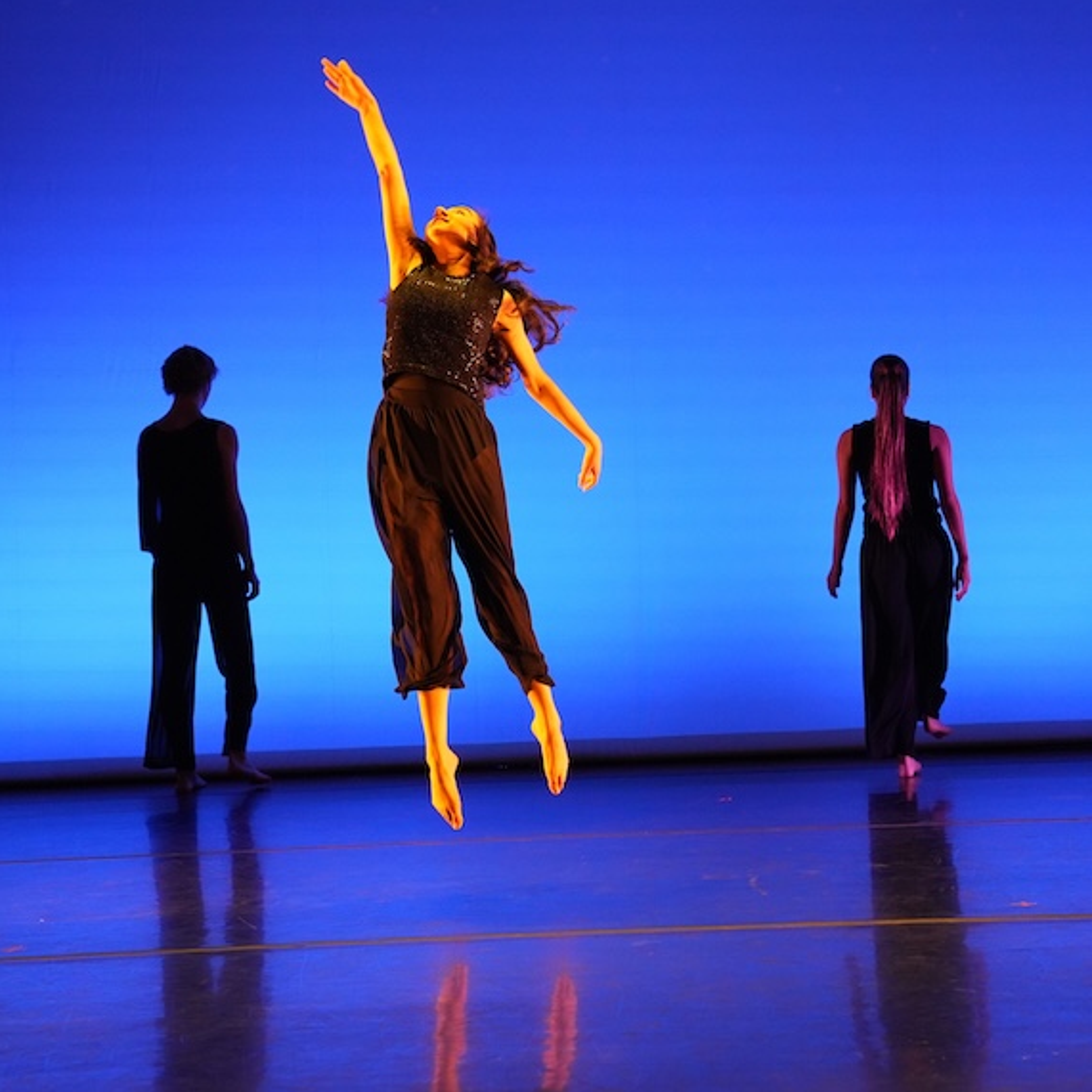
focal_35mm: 67
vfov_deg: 25.7
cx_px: 719
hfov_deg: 25.6
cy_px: 535
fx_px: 2391
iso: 5000
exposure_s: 1/200
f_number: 4
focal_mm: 50
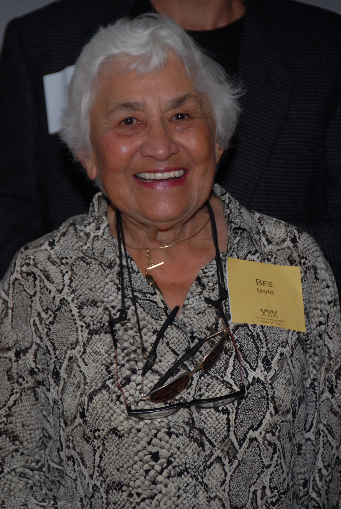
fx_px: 3187
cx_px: 170
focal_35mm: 225
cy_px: 254
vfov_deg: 9.1
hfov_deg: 6.1
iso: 100
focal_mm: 150
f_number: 5.6
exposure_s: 1/60
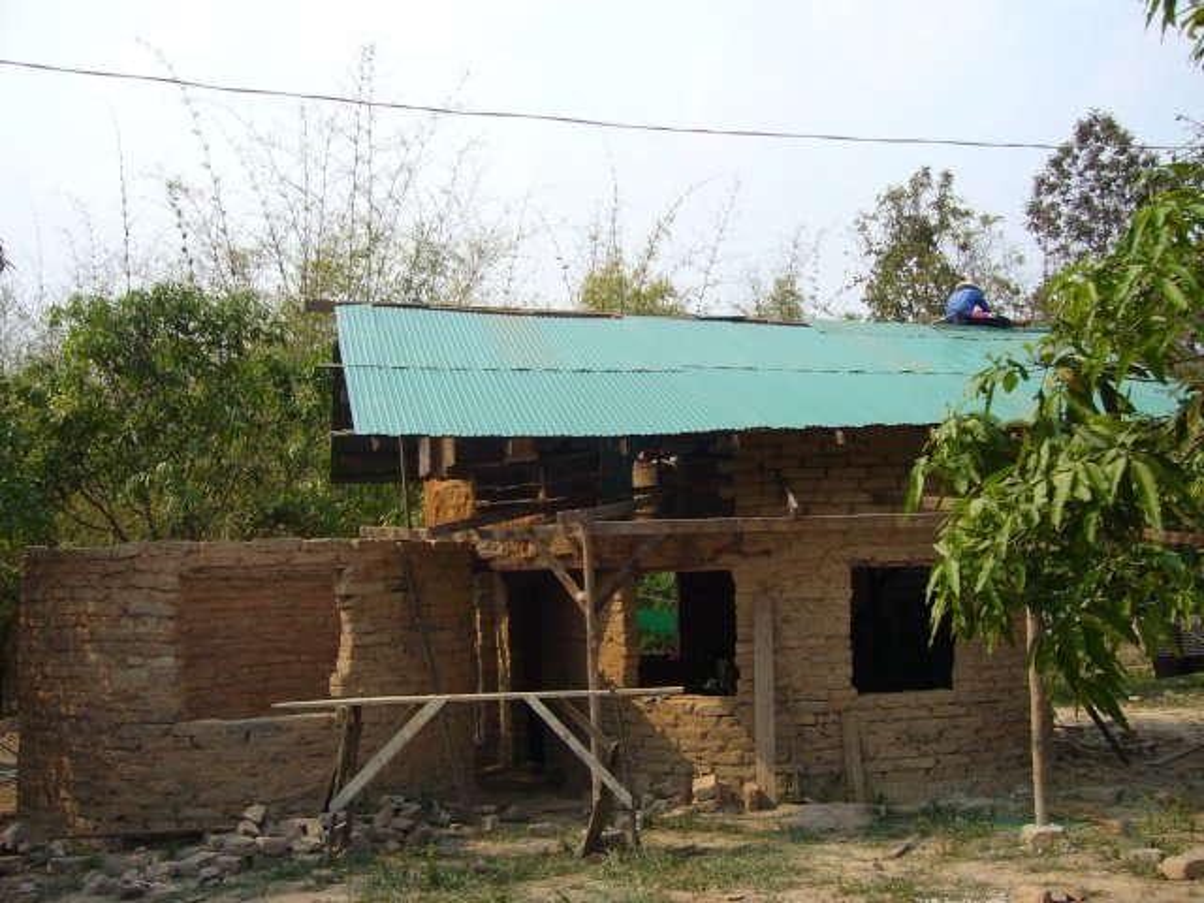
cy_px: 452
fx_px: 1217
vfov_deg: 40.7
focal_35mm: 35
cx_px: 602
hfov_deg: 52.6
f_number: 5.6
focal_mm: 5.8
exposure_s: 1/250
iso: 100
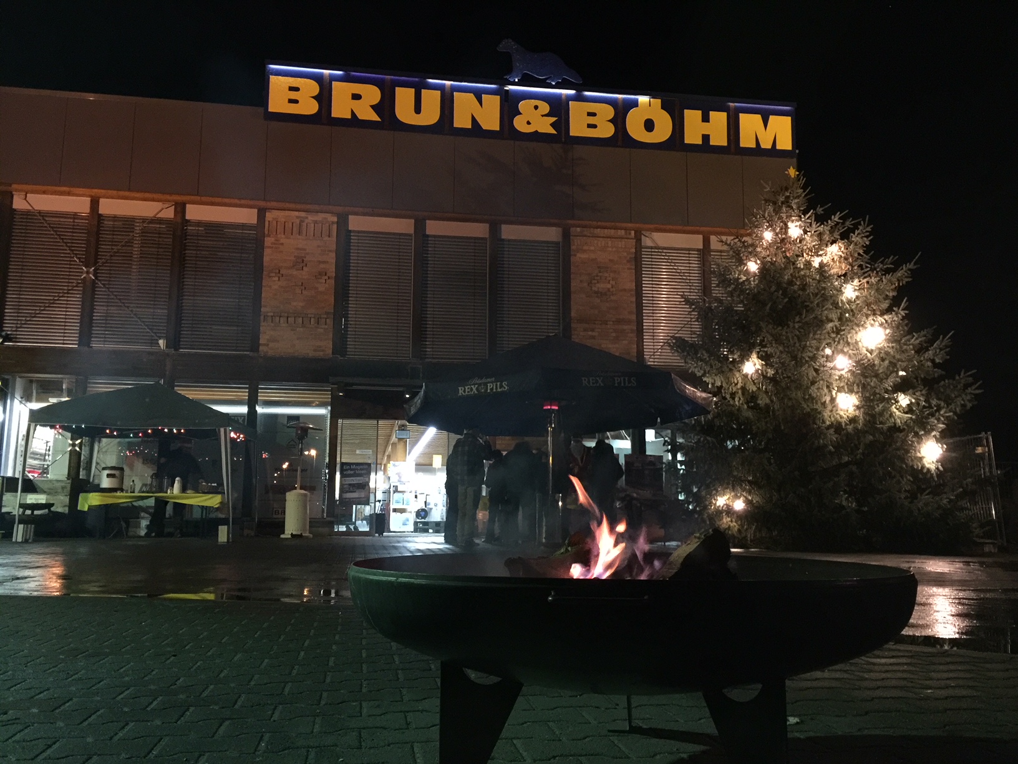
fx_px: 853
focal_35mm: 29
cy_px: 382
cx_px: 509
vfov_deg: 48.2
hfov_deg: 61.7
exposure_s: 1/8
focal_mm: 4.15
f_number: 2.2
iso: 200
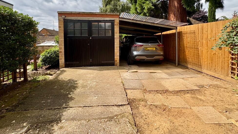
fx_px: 101
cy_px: 44
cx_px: 117
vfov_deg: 65.2
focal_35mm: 16
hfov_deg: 99.4
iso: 40
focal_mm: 2.22
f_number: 2.2
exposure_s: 1/1143
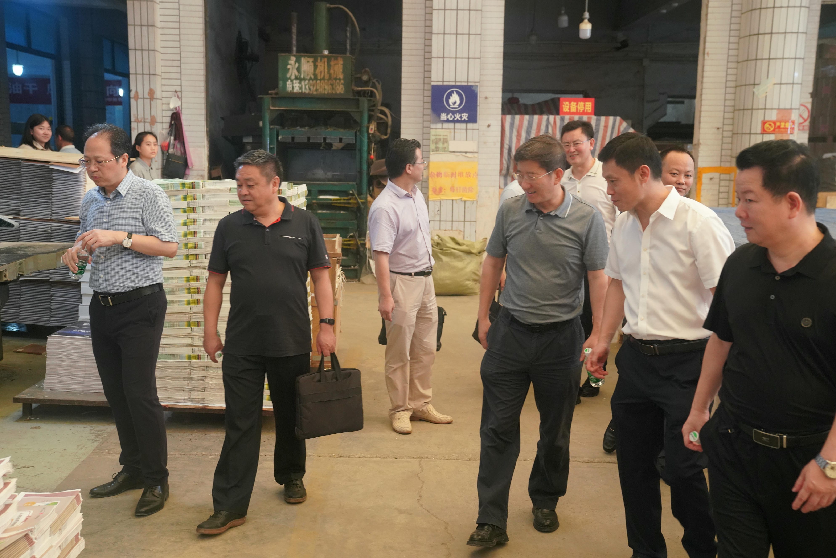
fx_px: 1022
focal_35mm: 44
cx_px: 418
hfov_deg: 44.5
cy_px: 279
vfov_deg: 30.5
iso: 3200
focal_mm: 44
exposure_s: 1/160
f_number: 4
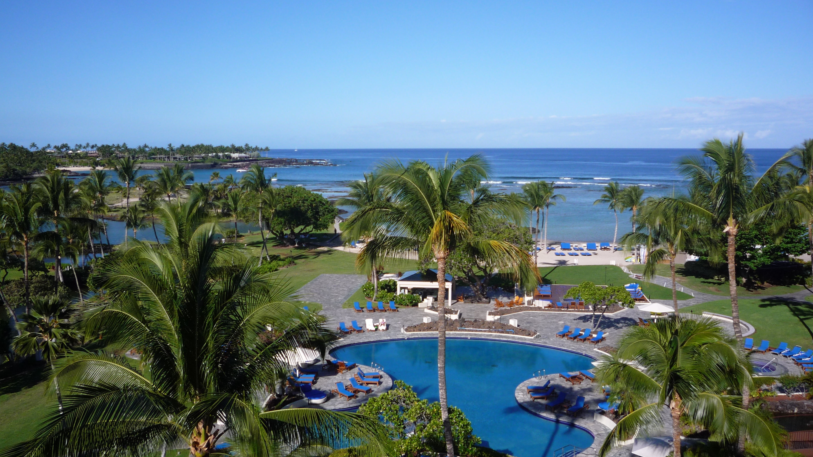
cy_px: 236
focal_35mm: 33
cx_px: 410
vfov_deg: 35.6
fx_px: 711
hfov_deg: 59.5
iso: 100
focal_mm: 5.2
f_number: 5.6
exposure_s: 1/500
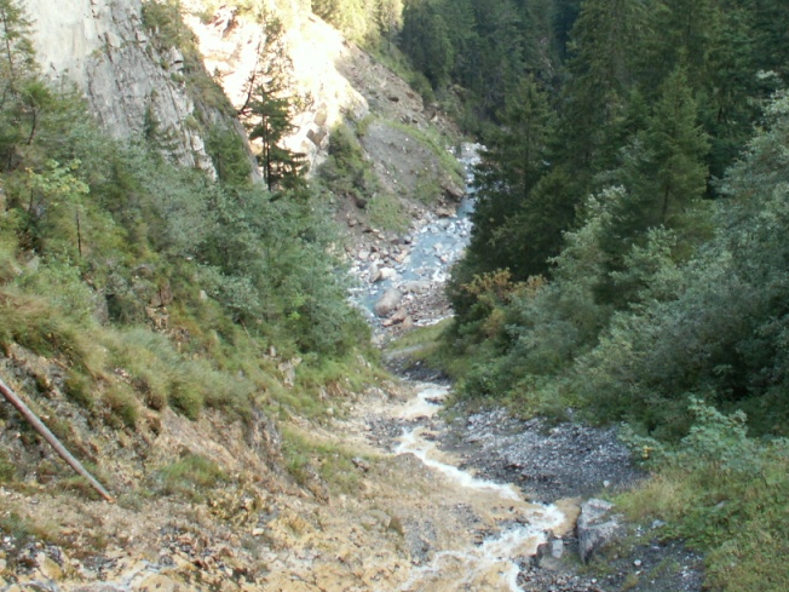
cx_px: 519
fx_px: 1254
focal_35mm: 55
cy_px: 150
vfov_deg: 26.2
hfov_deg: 34.6
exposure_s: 1/40
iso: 64
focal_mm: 5.86
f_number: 2.8
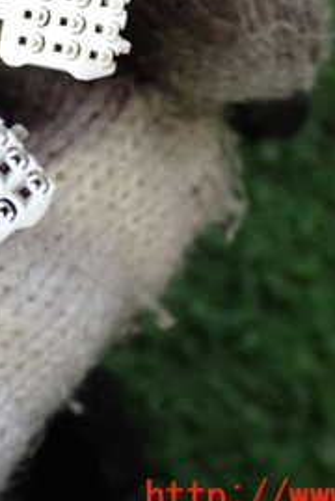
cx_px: 7
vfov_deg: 21.2
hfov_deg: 14.2
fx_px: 1323
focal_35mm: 95
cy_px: 102
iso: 400
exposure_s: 1/40
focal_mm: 7.31
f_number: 2.8
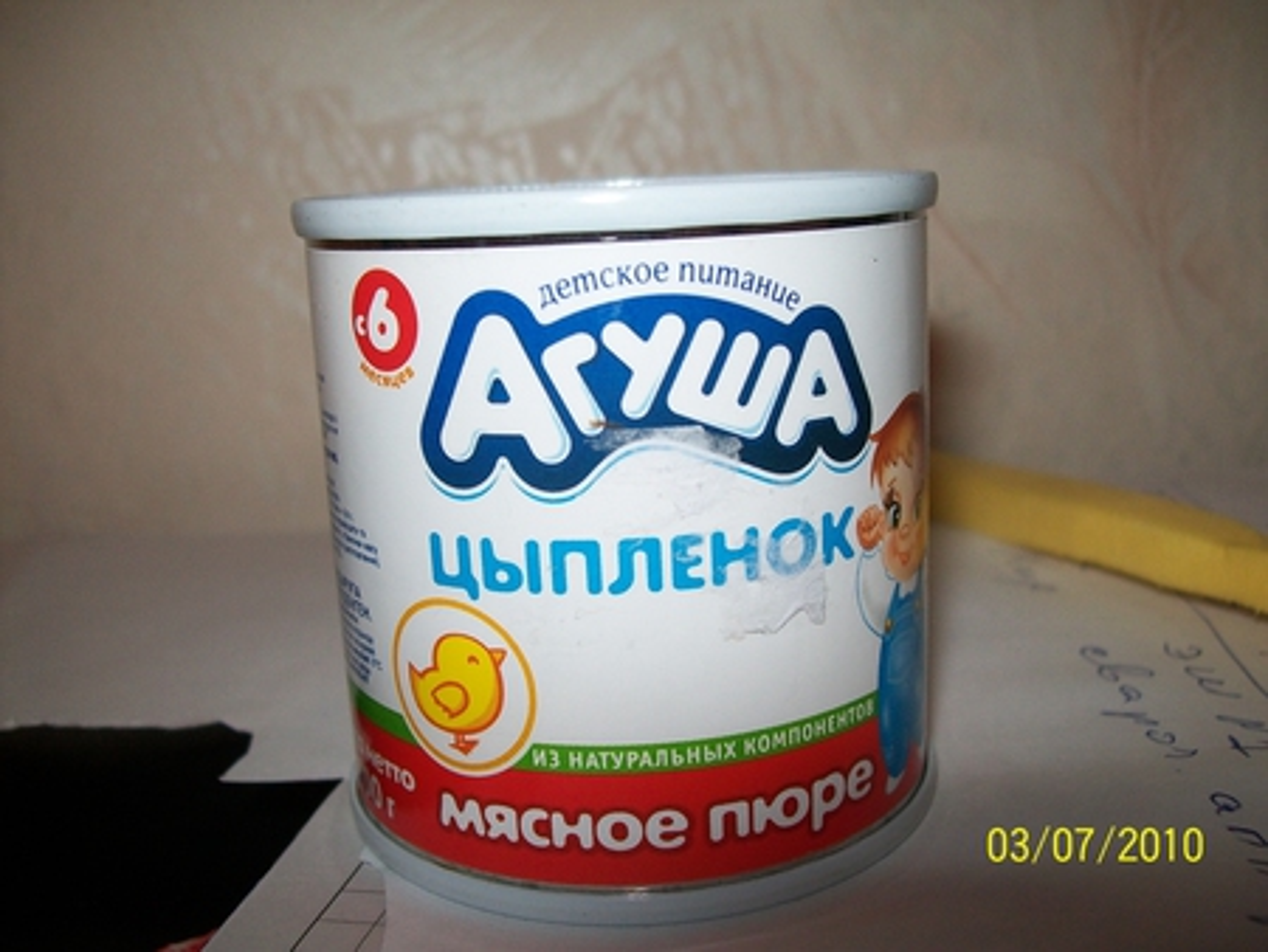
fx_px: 1319
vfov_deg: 39.7
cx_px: 634
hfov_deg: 51.3
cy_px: 476
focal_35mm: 36
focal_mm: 6
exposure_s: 1/30
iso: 80
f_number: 2.7
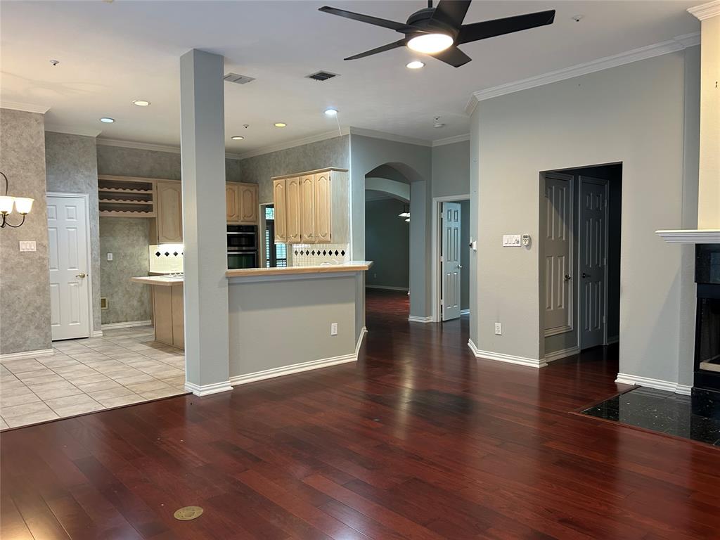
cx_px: 360
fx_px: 541
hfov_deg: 67.3
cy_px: 270
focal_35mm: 26
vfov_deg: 53.1
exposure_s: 1/60
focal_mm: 5.7
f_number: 1.5
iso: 200
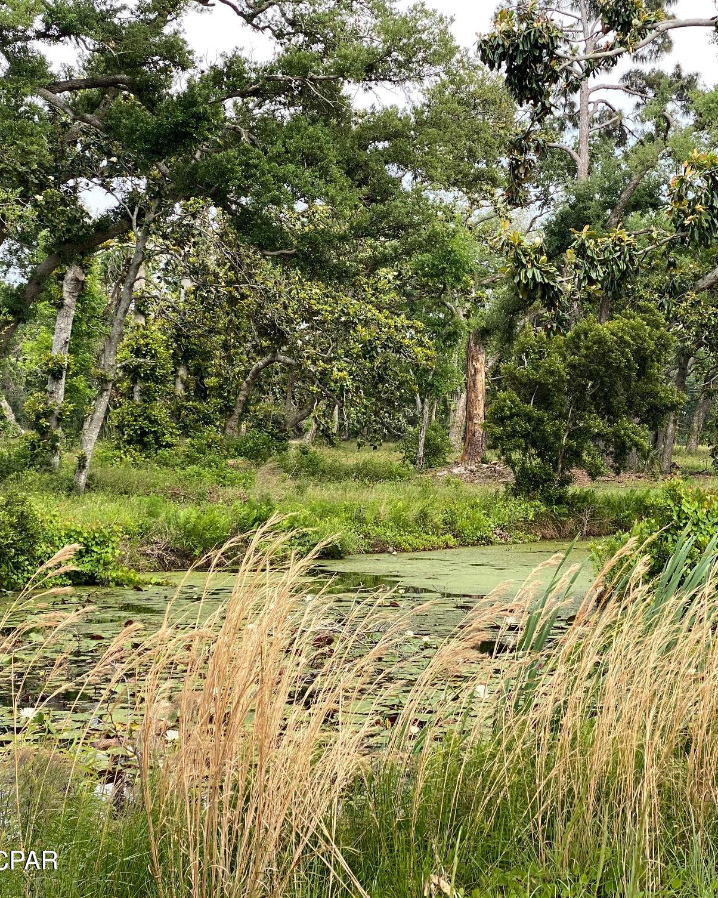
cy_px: 449
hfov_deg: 22.3
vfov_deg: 27.9
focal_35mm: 68
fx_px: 1806
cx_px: 509
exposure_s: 1/489
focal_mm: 6
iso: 20
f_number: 2
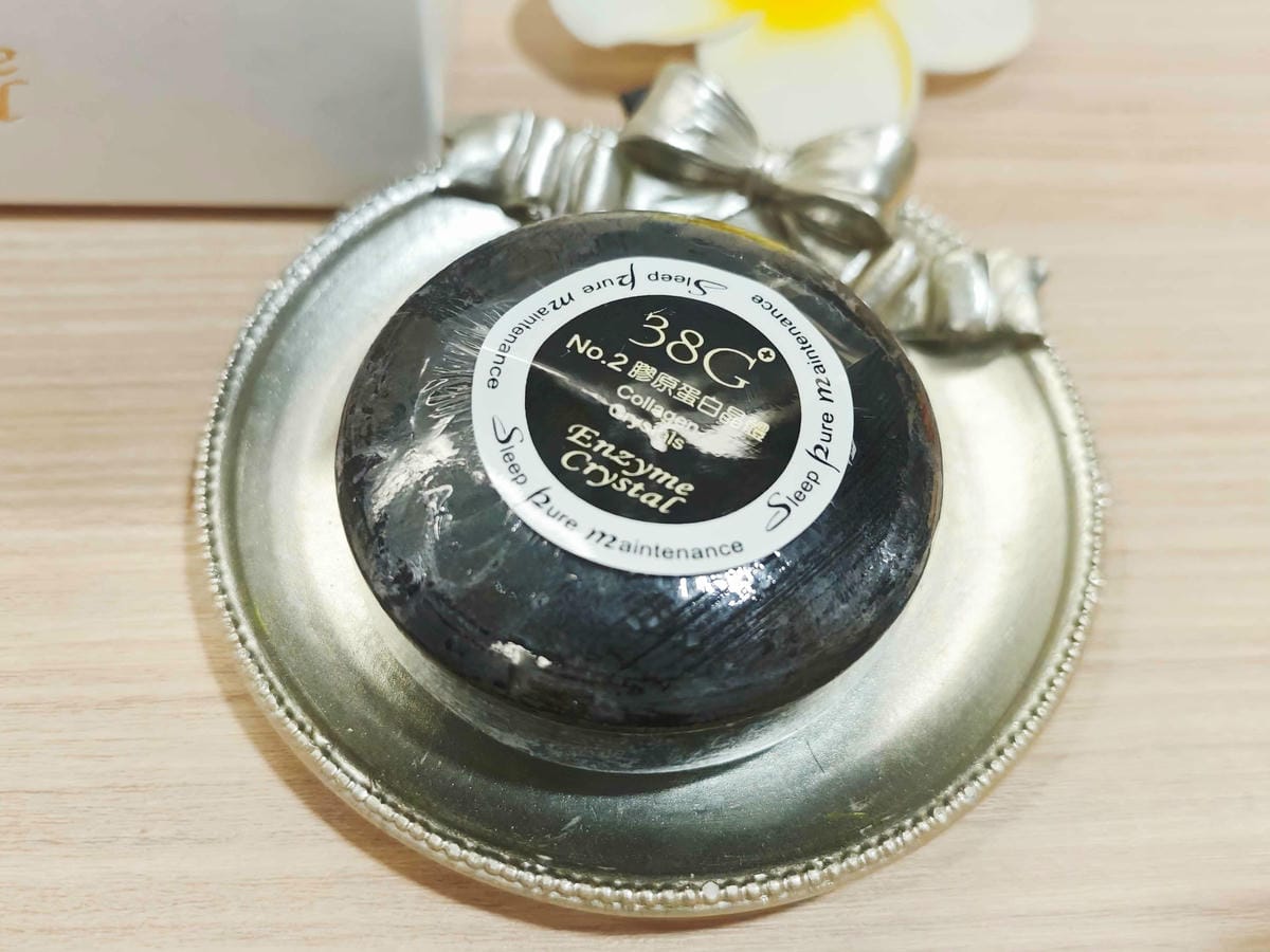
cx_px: 635
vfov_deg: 38.7
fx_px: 1357
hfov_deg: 50.1
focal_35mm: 37
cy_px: 476
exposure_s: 1/360
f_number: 2
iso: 1600
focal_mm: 8.72
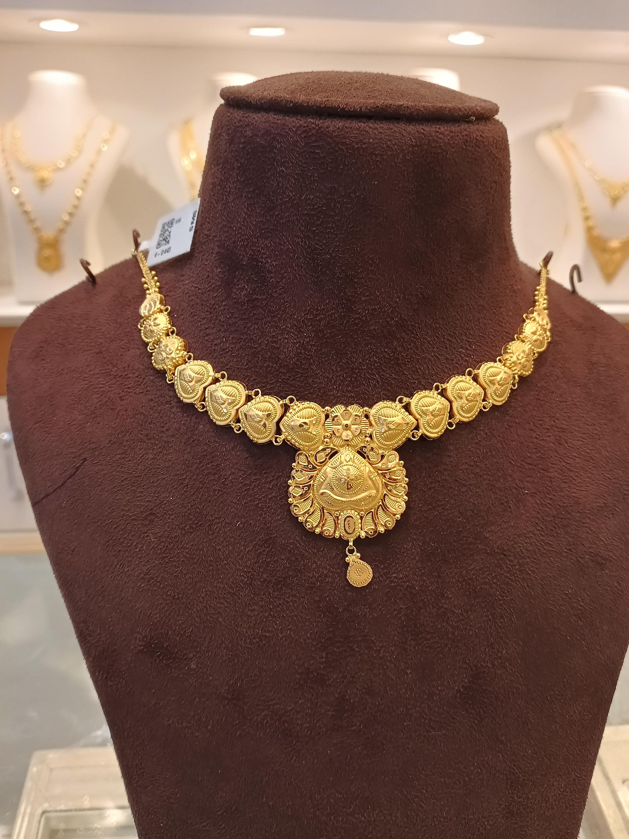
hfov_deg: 51.4
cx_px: 314
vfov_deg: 65.3
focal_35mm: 27
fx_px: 654
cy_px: 420
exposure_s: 1/100
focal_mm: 3.61
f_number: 1.8
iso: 100
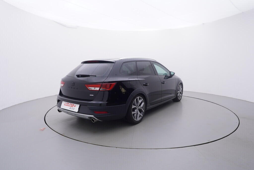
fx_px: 159
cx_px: 127
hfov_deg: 77.3
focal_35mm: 22
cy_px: 85
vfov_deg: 56.2
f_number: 5
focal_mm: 15
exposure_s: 1/80
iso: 200
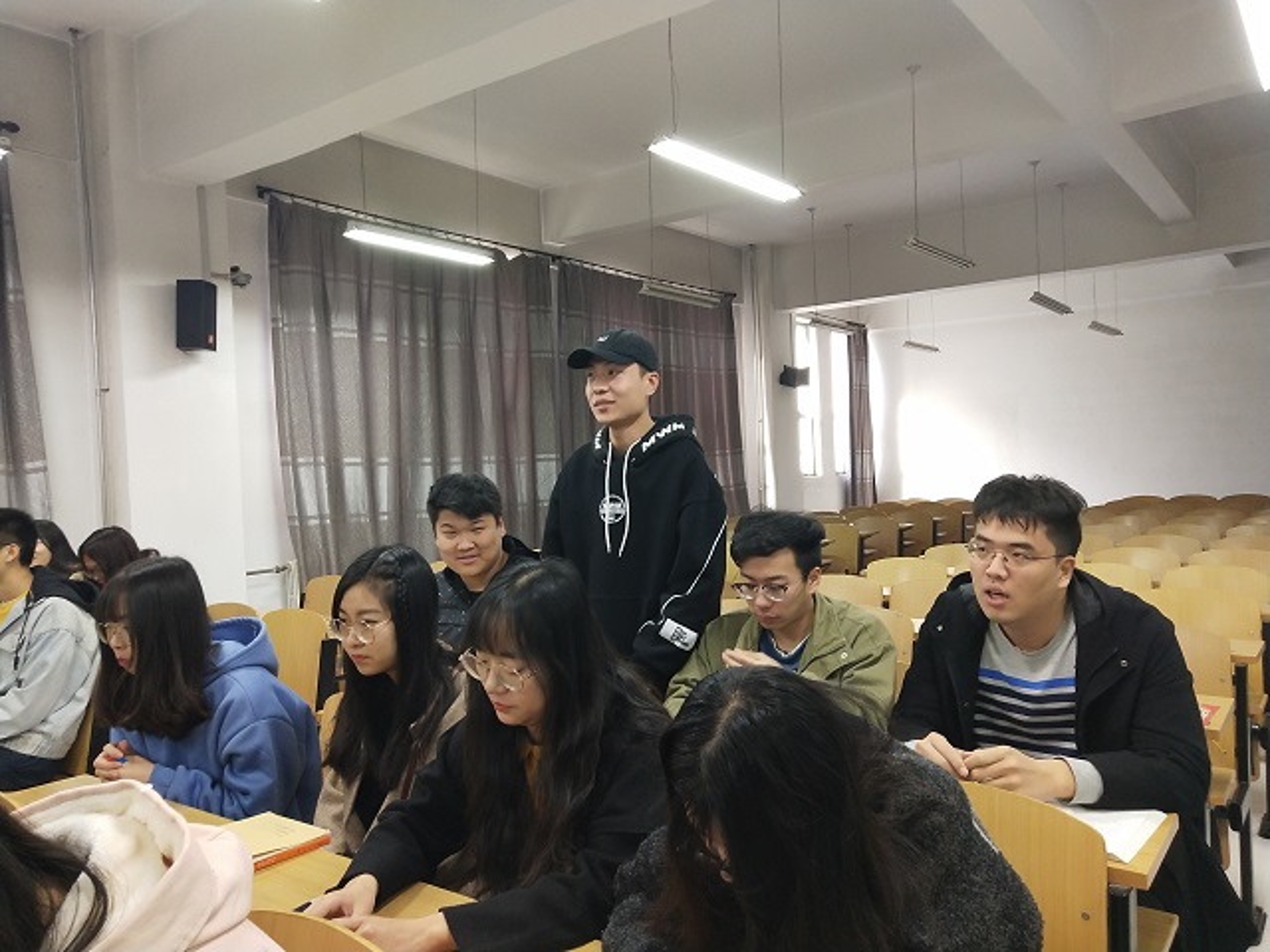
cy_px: 476
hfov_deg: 60.0
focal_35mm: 30
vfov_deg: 46.8
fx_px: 1101
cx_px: 635
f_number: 1.8
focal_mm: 3.95
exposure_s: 1/50
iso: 339
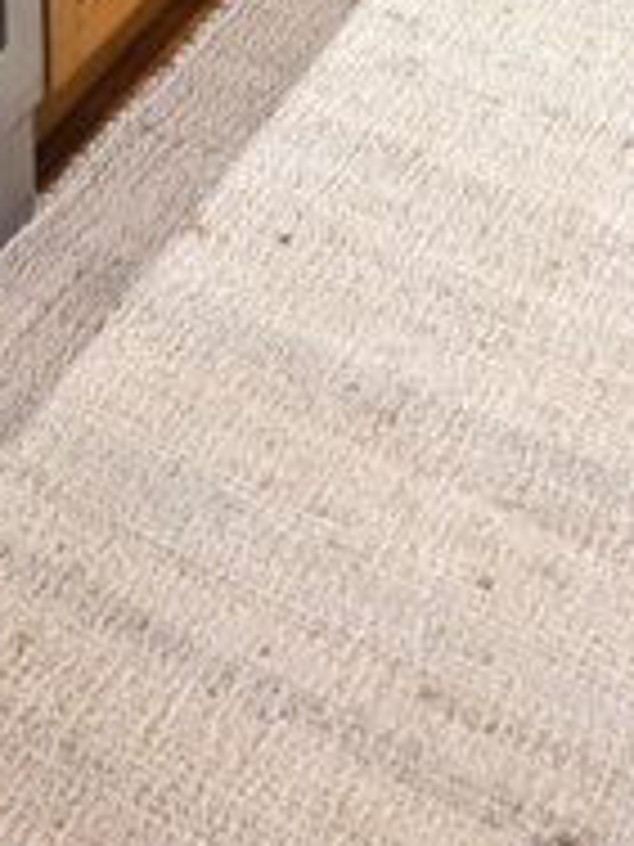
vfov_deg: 18.0
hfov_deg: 16.8
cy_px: -675
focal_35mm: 87
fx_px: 2125
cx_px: 112
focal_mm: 2.22
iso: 292
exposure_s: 1/26
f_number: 2.2
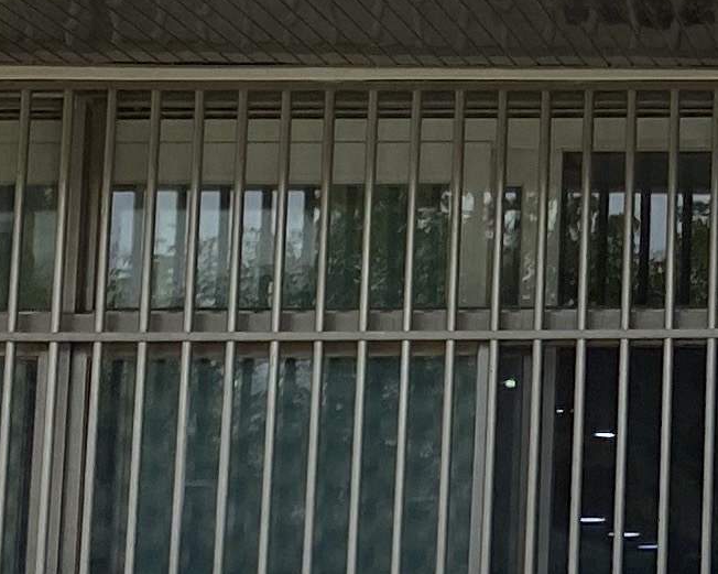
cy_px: 153
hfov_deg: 11.7
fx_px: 3335
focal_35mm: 157
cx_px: 1120
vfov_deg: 9.8
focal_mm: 4.25
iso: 32
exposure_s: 1/4444
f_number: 1.8
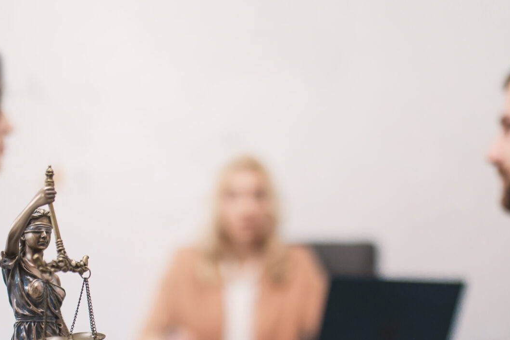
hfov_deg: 30.5
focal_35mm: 66
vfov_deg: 20.3
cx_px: 243
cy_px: 288
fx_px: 934
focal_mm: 35
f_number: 1.4
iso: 500
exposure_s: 1/1000
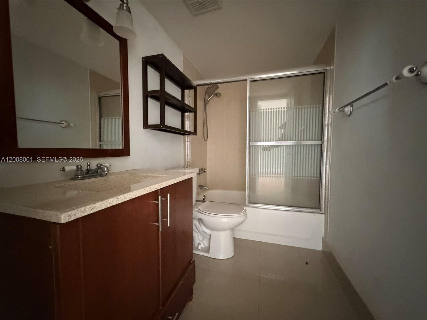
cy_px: 160
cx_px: 214
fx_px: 173
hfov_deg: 102.1
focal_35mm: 14
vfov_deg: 85.7
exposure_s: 1/34
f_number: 2.2
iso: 1600
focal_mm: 2.22
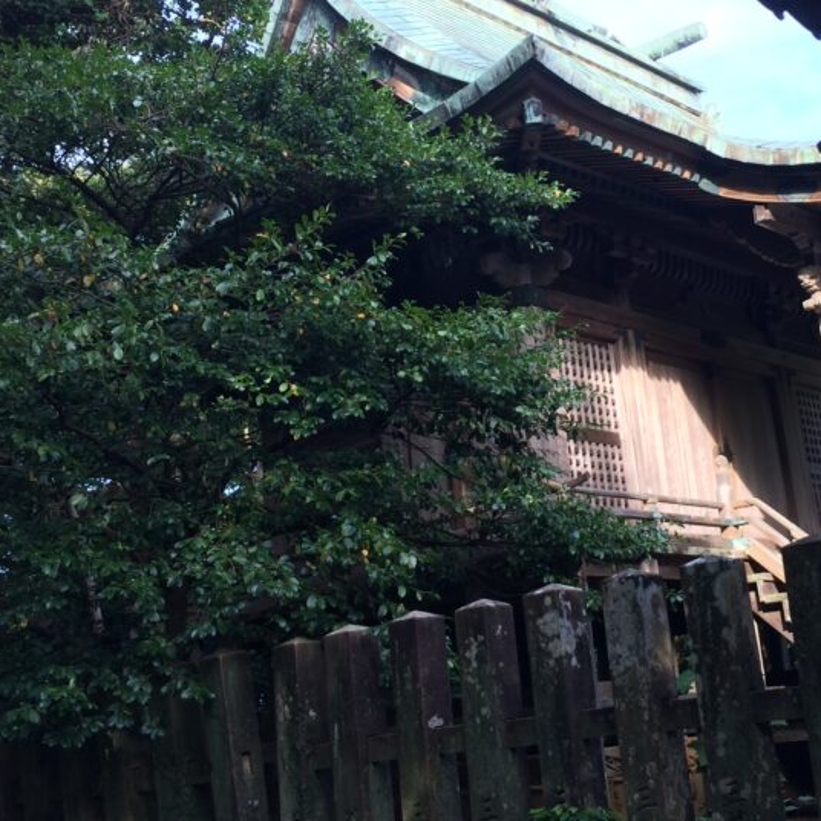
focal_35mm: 49
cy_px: 319
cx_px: 553
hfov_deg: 34.3
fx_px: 1315
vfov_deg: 34.5
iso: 40
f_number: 2.2
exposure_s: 1/120
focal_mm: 4.15
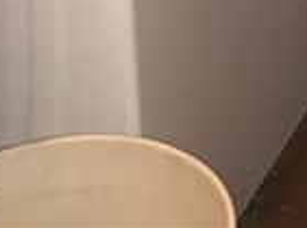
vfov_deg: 6.3
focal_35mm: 204
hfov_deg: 8.4
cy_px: -597
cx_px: 873
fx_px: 1805
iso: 80
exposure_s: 1/16
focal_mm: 3.99
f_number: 1.8
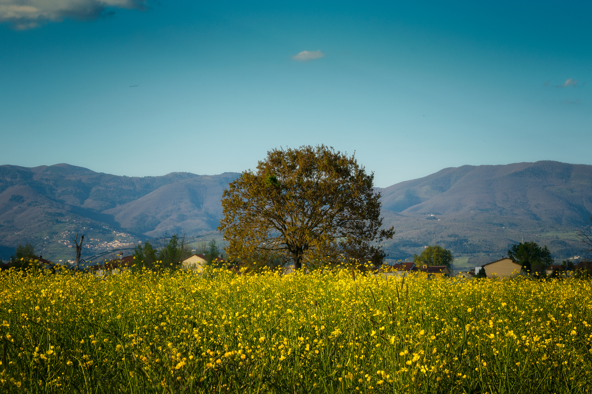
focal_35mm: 105
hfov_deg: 19.5
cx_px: 296
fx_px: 1726
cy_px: 197
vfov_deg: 13.0
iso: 100
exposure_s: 1/125
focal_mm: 70
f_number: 11
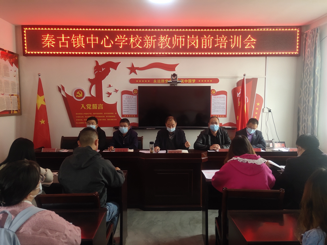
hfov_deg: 61.7
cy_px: 122
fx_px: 274
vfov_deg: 48.2
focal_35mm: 29
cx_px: 164
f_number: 1.8
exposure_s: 1/50
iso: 339
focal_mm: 4.27
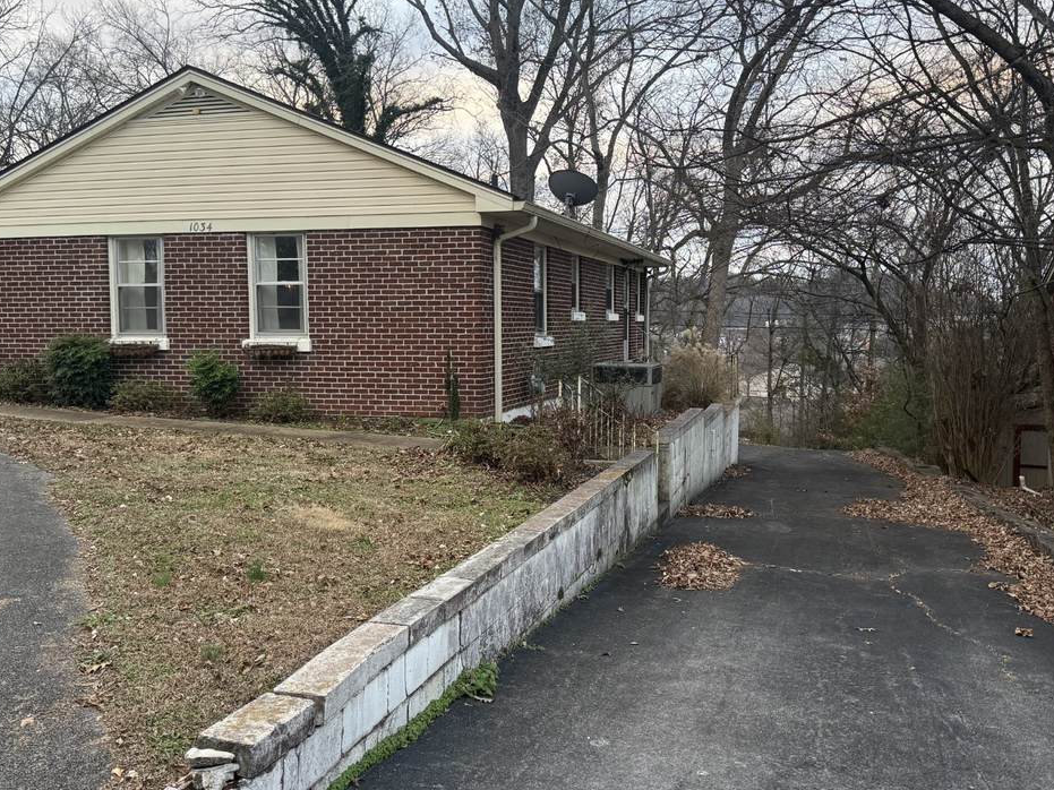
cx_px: 508
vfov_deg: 42.9
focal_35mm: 33
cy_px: 392
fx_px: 1005
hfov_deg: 55.3
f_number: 1.78
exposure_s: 1/100
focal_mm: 6.76
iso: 200
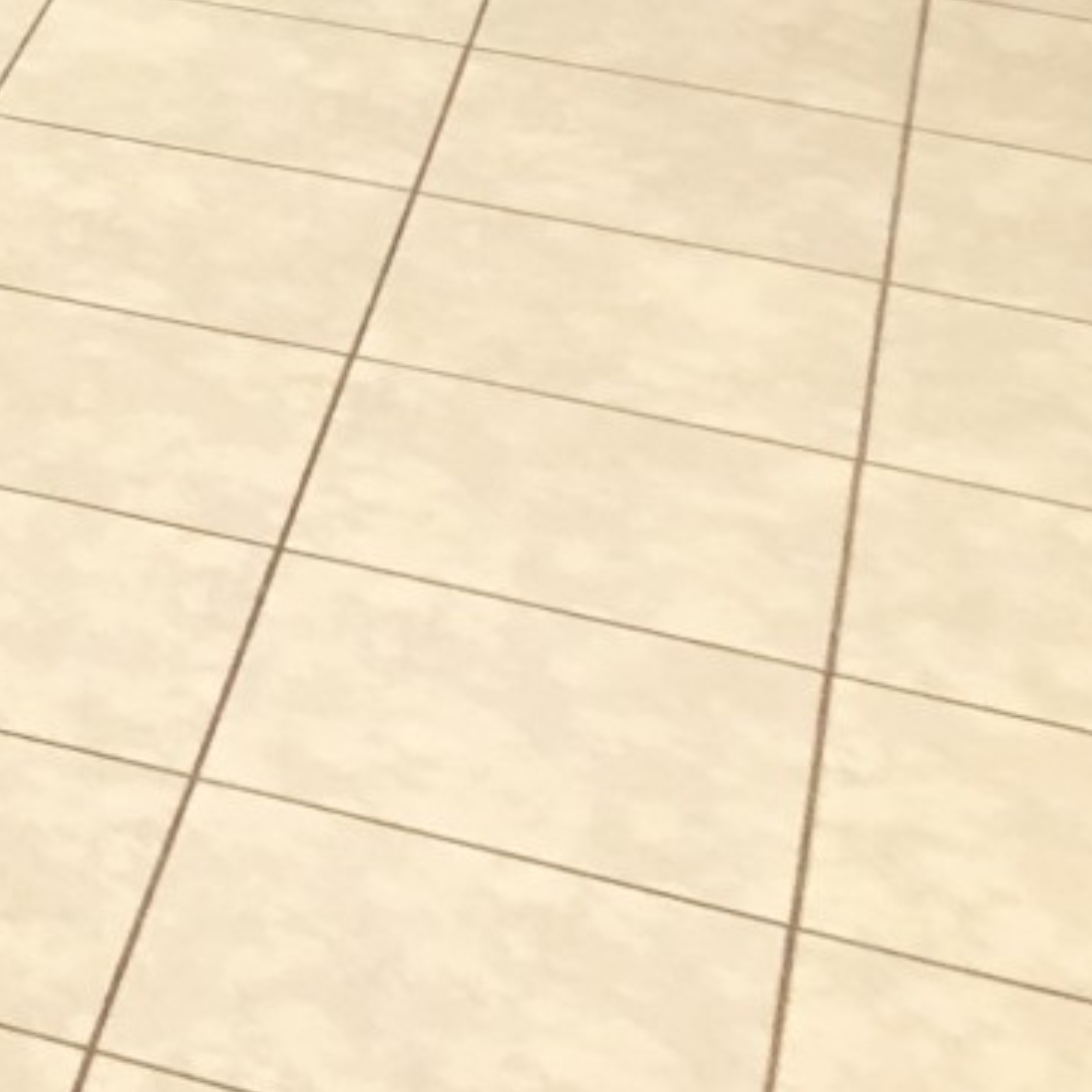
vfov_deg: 11.5
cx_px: -1520
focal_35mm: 139
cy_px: -1005
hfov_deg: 10.7
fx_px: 4961
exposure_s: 1/15
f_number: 1.8
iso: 40
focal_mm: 3.99
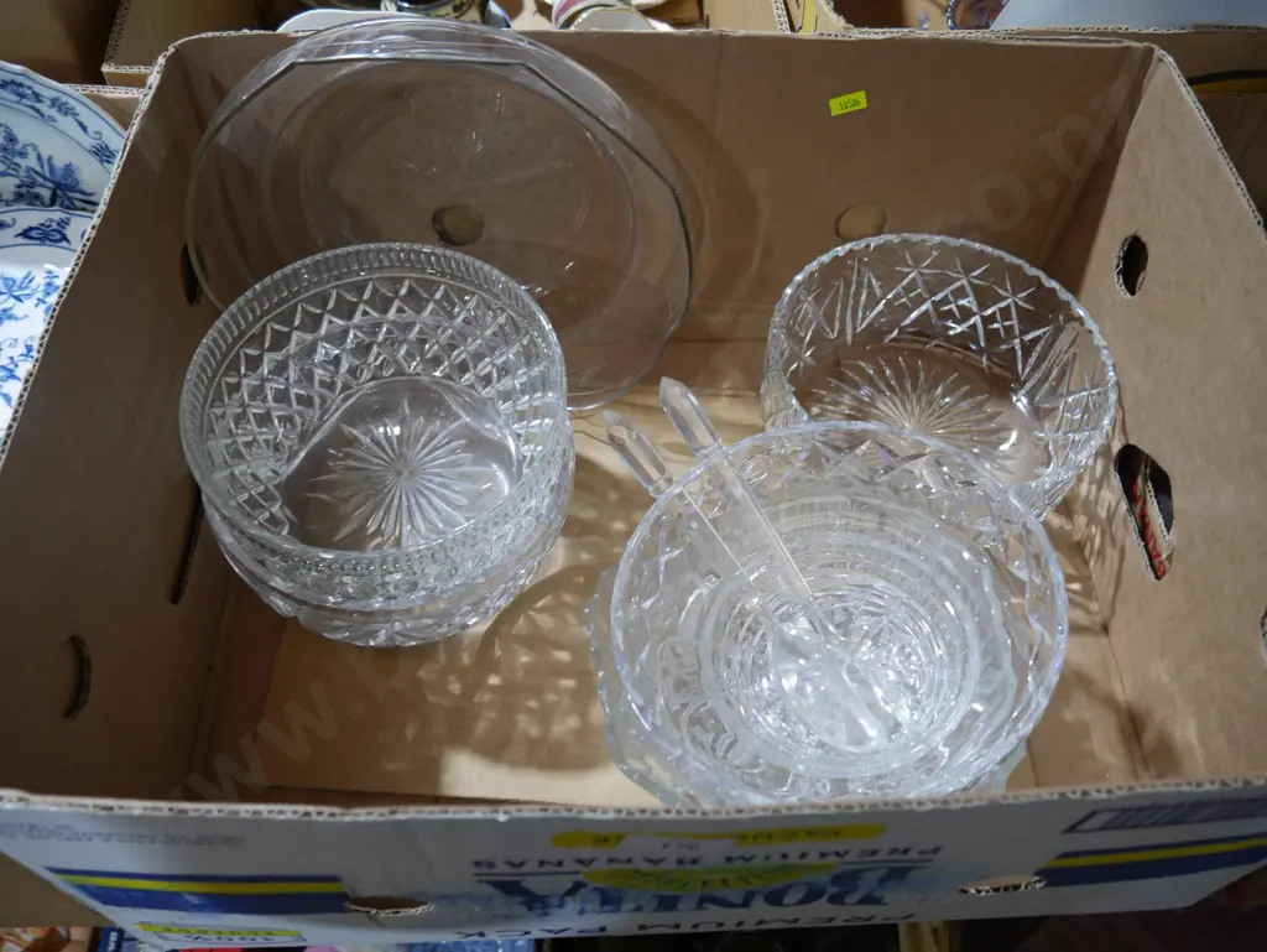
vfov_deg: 49.8
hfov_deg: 63.4
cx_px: 634
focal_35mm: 28
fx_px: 1025
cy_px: 476
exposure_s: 1/60
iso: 400
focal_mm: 14
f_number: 3.5
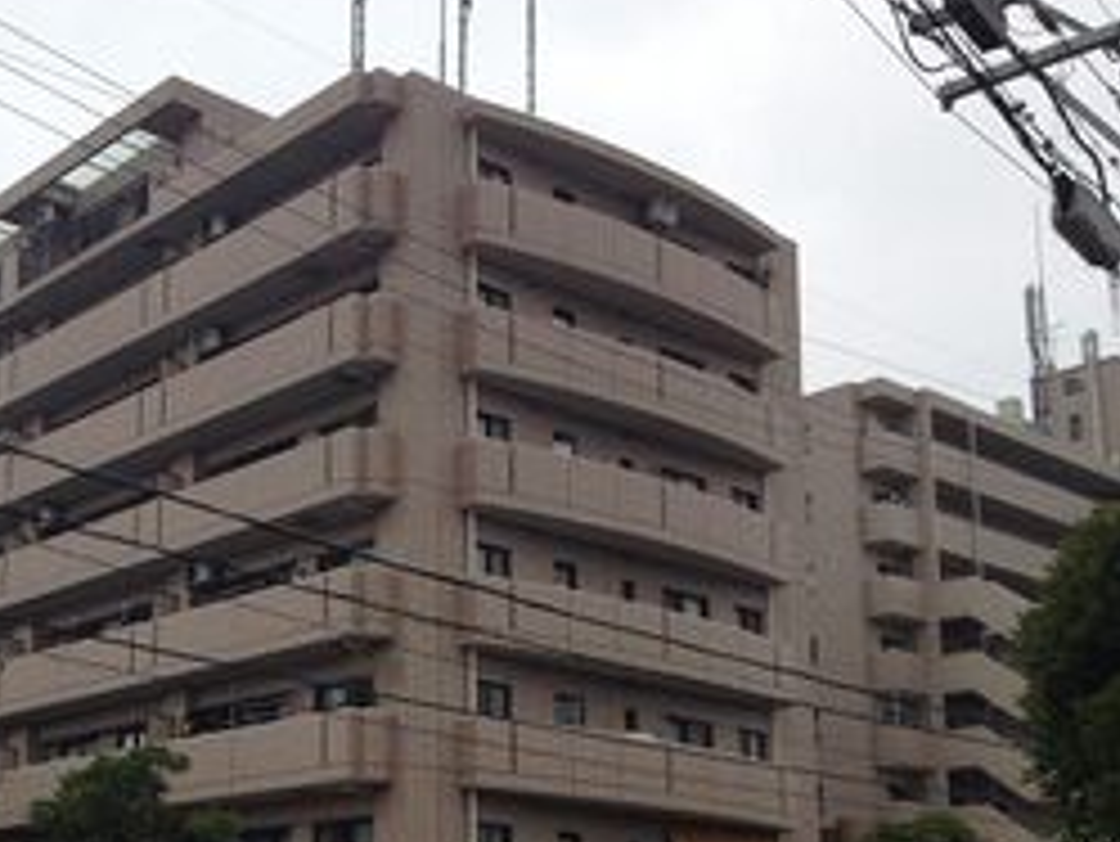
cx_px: 202
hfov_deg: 31.7
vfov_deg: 24.5
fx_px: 1910
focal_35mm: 59
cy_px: 642
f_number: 2.4
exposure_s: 1/247
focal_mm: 4.28
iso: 50
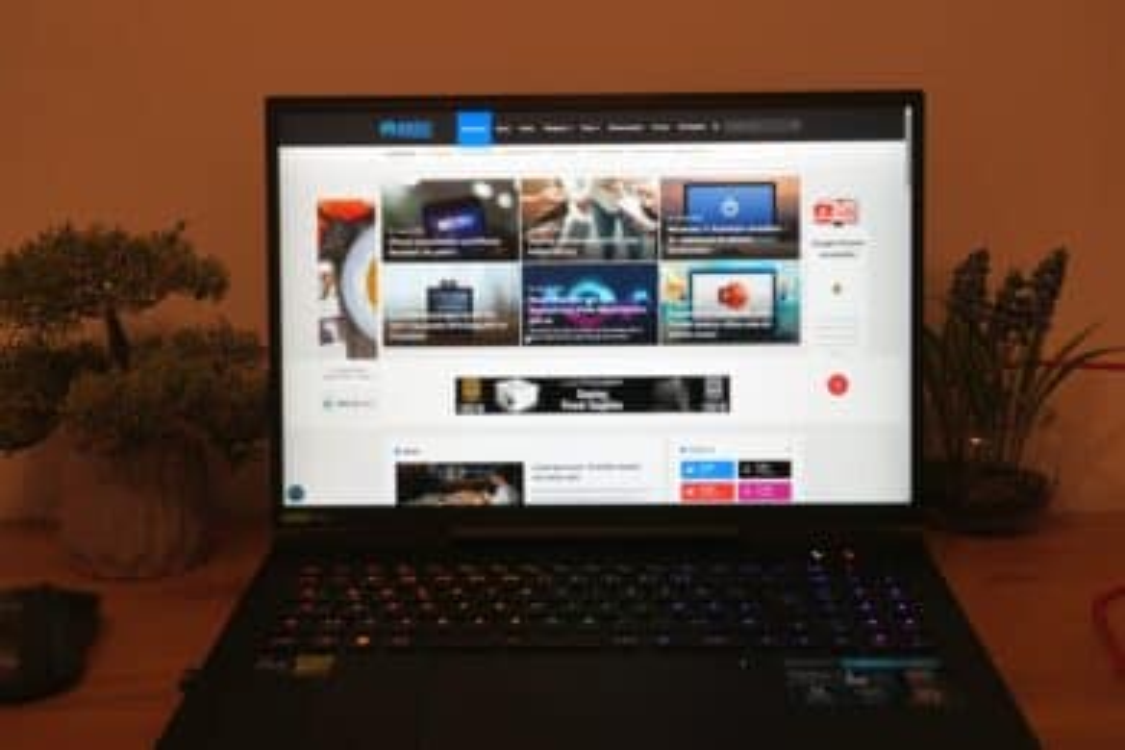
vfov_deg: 30.5
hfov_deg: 44.5
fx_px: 1375
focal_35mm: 44
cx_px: 562
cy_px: 375
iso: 500
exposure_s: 1/50
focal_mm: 44
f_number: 9
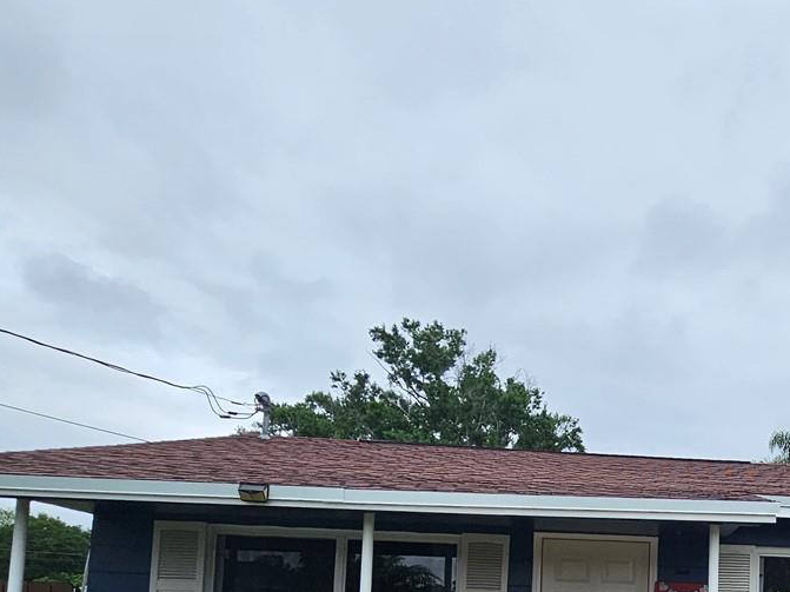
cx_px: 712
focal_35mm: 31
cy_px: 566
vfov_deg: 40.8
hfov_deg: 51.5
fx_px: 707
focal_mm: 2.2
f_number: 2.2
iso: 50
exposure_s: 1/1920
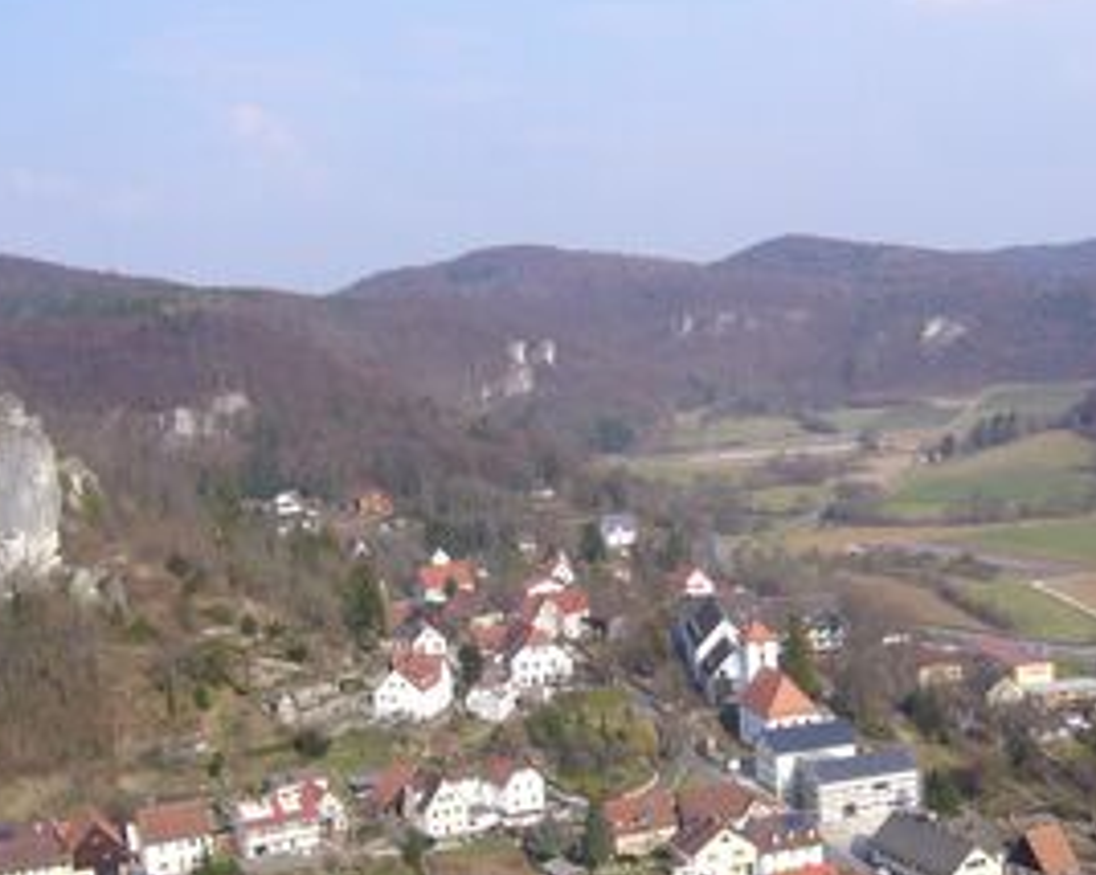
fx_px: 1653
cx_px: 622
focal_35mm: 51
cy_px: 585
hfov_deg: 36.6
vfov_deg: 29.4
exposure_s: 1/250
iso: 80
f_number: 5.6
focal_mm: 5.8
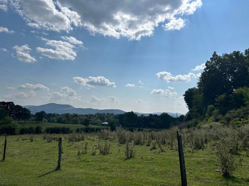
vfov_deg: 53.1
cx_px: 124
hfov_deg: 67.3
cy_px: 93
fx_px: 187
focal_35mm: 26
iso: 50
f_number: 1.5
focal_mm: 5.7
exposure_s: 1/14286
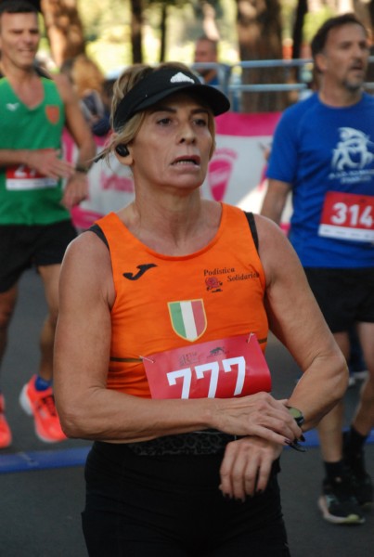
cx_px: 187
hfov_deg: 9.7
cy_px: 278
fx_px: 2209
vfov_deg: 14.4
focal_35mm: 142
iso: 1000
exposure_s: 1/320
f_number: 5.6
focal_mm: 95
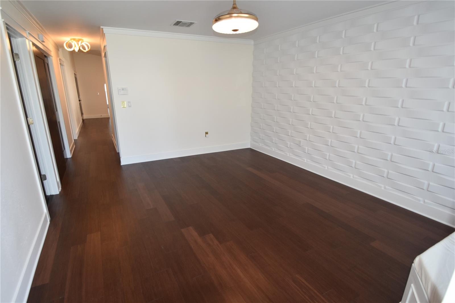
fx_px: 227
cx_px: 228
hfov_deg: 90.0
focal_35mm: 18
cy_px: 152
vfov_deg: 67.4
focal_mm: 12
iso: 320
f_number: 3.8
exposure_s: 1/125
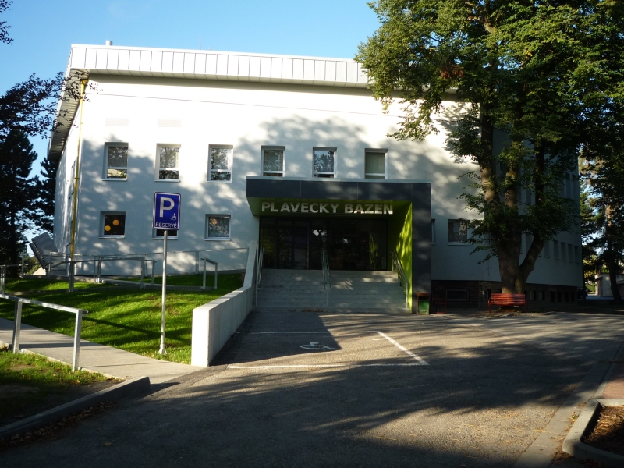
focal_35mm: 32
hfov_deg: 56.8
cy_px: 234
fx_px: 577
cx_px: 312
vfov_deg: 44.2
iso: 100
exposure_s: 1/250
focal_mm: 5.2
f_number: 4
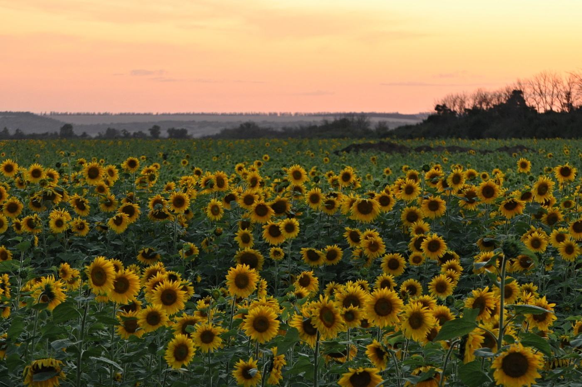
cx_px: 291
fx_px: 2471
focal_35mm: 153
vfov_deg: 8.9
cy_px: 194
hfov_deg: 13.4
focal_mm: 102
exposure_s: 1/200
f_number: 8
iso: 800
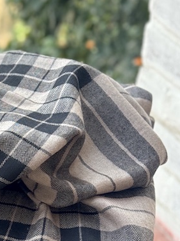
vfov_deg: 15.3
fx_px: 881
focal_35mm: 127
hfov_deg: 11.4
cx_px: -46
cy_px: 221
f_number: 1.78
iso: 64
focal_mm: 6.76
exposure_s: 1/448
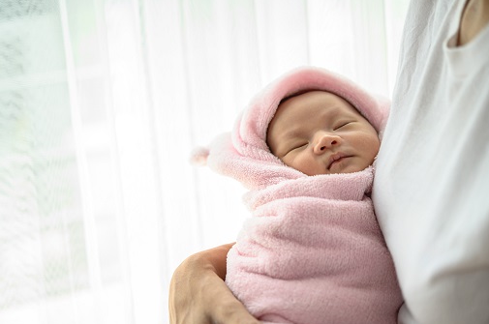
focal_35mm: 63
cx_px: 241
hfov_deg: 31.9
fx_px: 854
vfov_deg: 21.5
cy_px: 166
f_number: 3
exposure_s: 1/320
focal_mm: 60
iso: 320
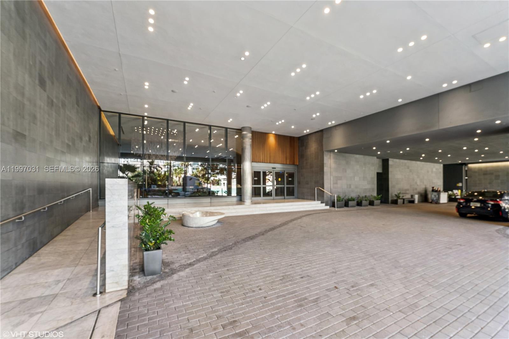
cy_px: 170
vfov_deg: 78.4
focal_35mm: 15
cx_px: 254
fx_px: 208
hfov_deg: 101.5
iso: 320
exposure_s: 1/10
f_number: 10
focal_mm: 14.7
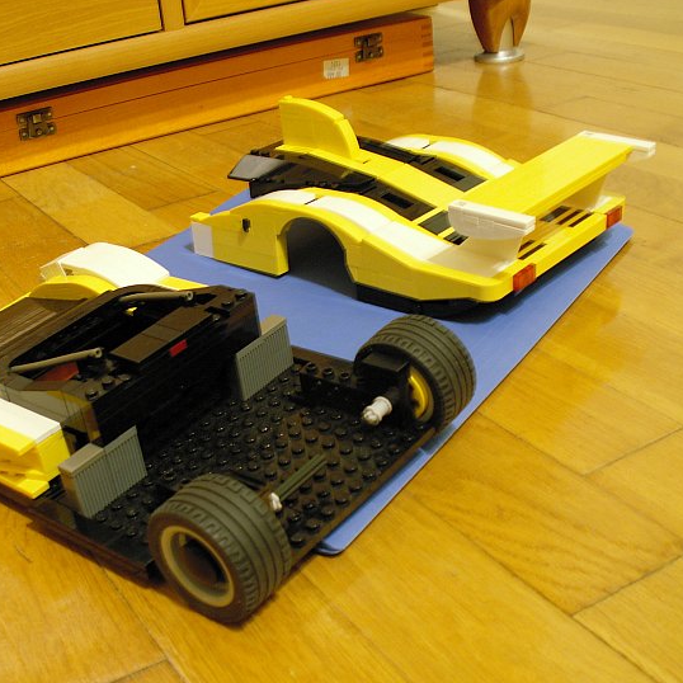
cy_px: 353
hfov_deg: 36.4
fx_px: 1027
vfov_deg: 36.8
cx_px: 230
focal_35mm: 46
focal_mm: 5.86
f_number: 2.8
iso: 50
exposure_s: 2.5
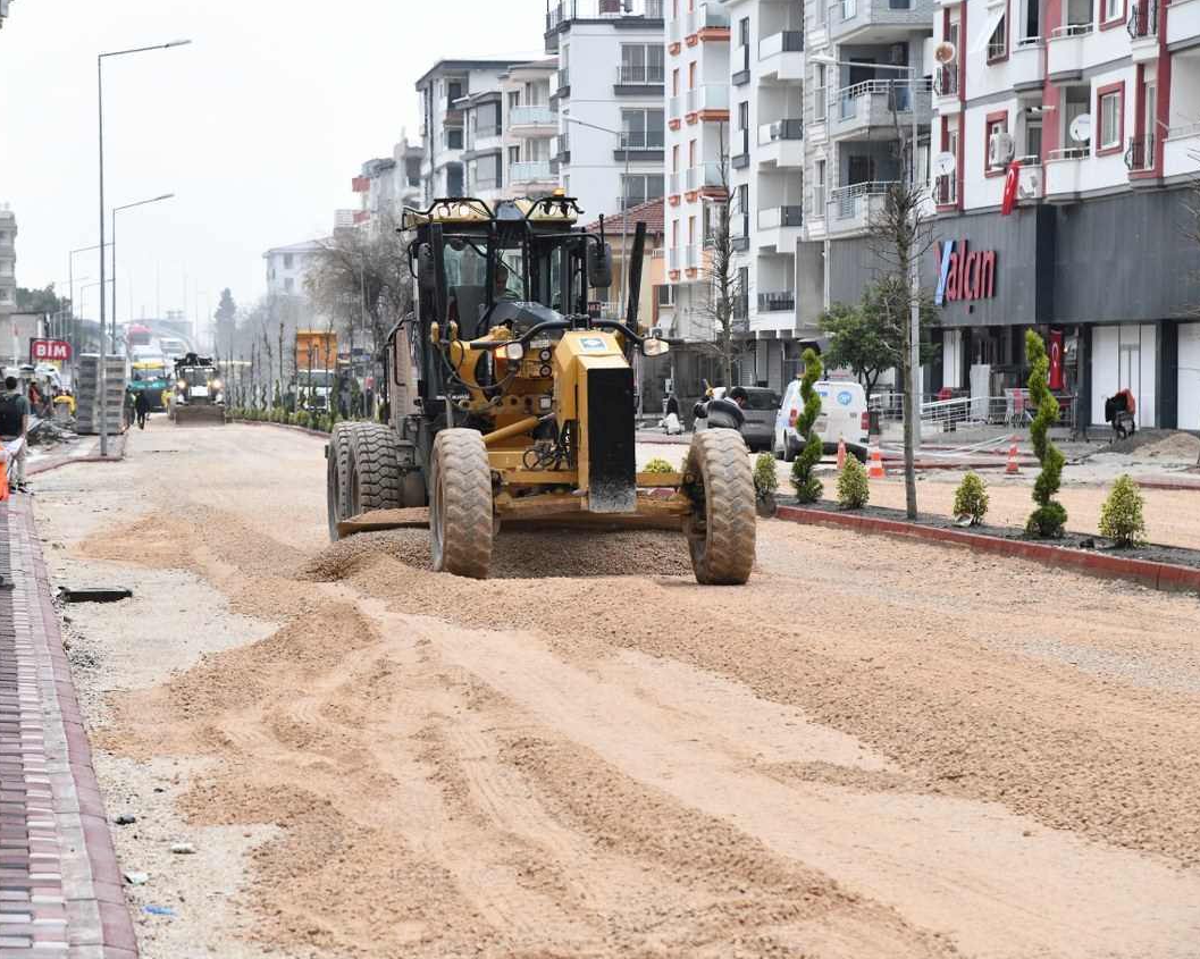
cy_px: 481
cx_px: 534
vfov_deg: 14.3
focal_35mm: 108
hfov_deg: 17.8
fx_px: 3835
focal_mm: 95
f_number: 6.3
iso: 4000
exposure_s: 1/1250
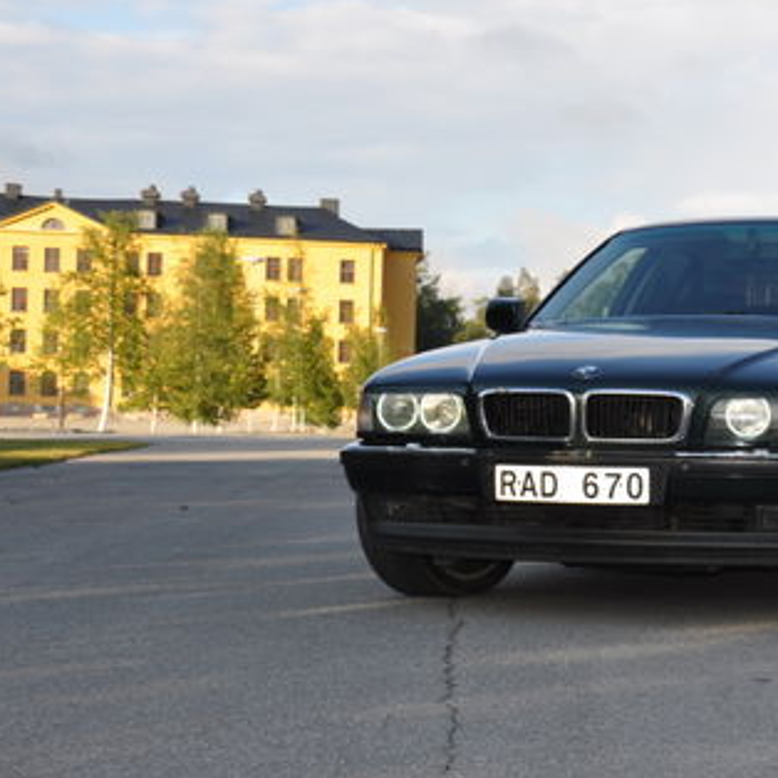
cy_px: 398
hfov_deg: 20.3
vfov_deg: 20.9
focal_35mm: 83
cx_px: 743
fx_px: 2111
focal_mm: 32
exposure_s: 1/200
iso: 200
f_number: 8
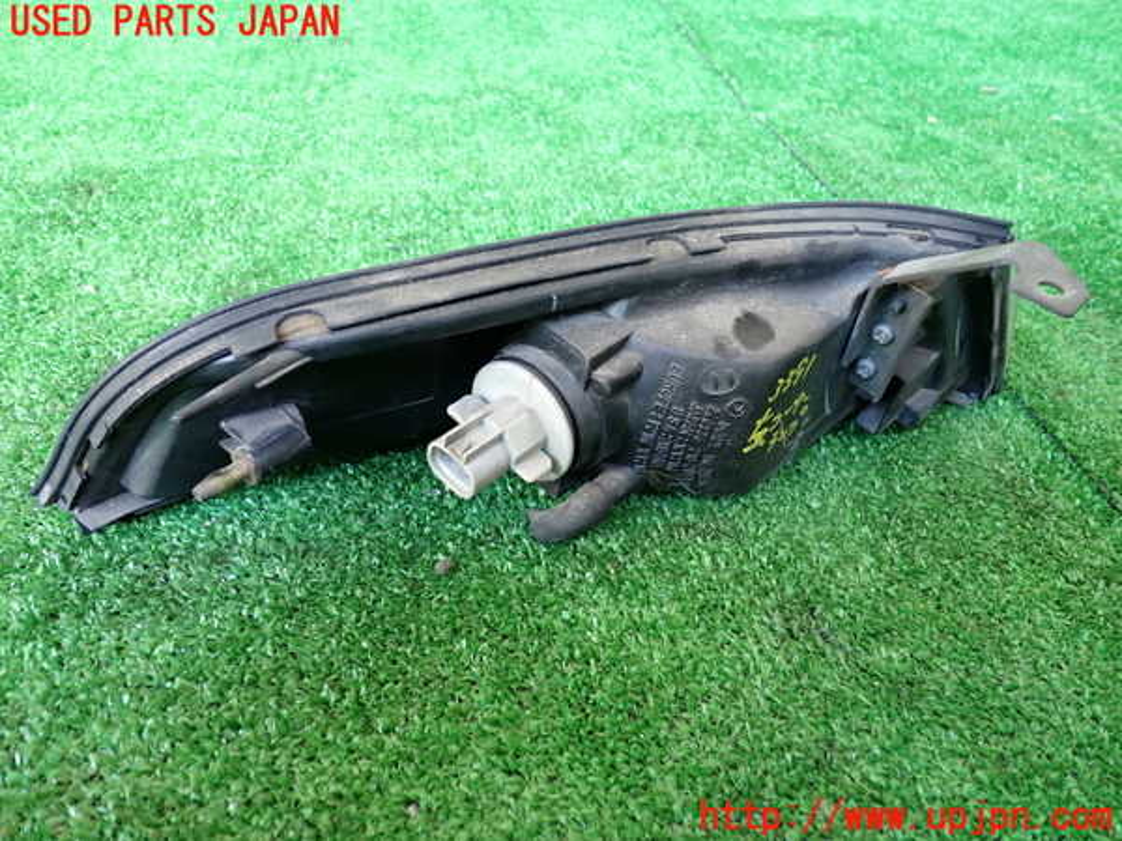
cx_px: 561
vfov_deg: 46.8
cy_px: 420
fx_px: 972
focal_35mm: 30
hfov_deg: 60.0
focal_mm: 5.4
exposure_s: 1/30
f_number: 2.3
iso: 250
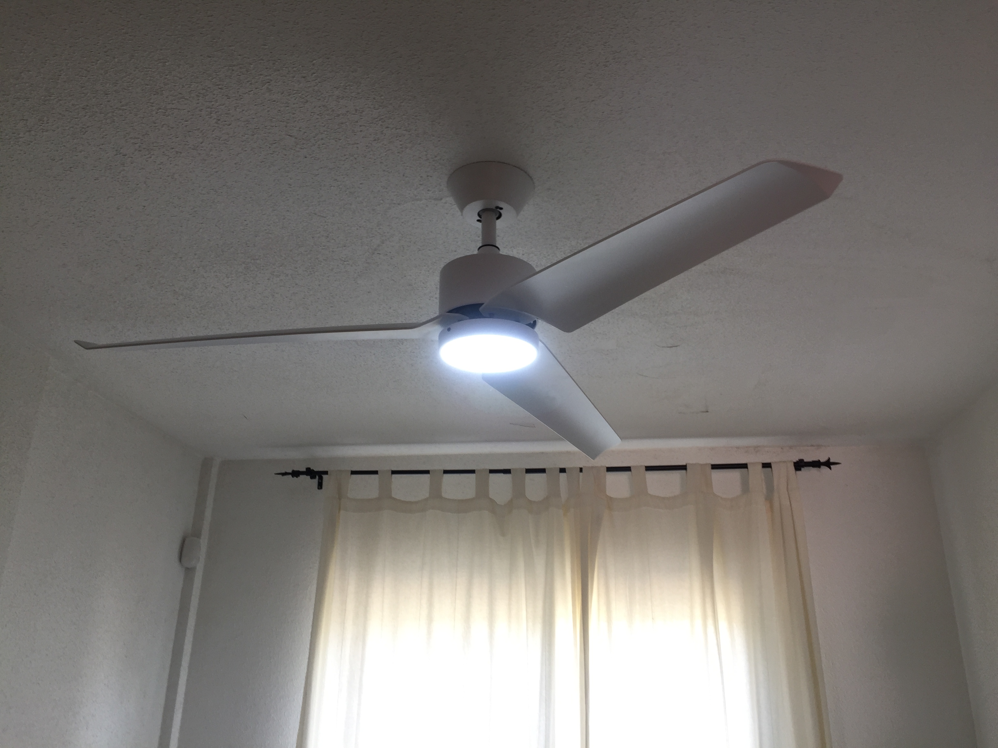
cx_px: 499
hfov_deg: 61.7
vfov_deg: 48.2
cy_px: 374
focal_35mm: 29
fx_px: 836
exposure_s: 1/50
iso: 32
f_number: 2.2
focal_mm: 4.15
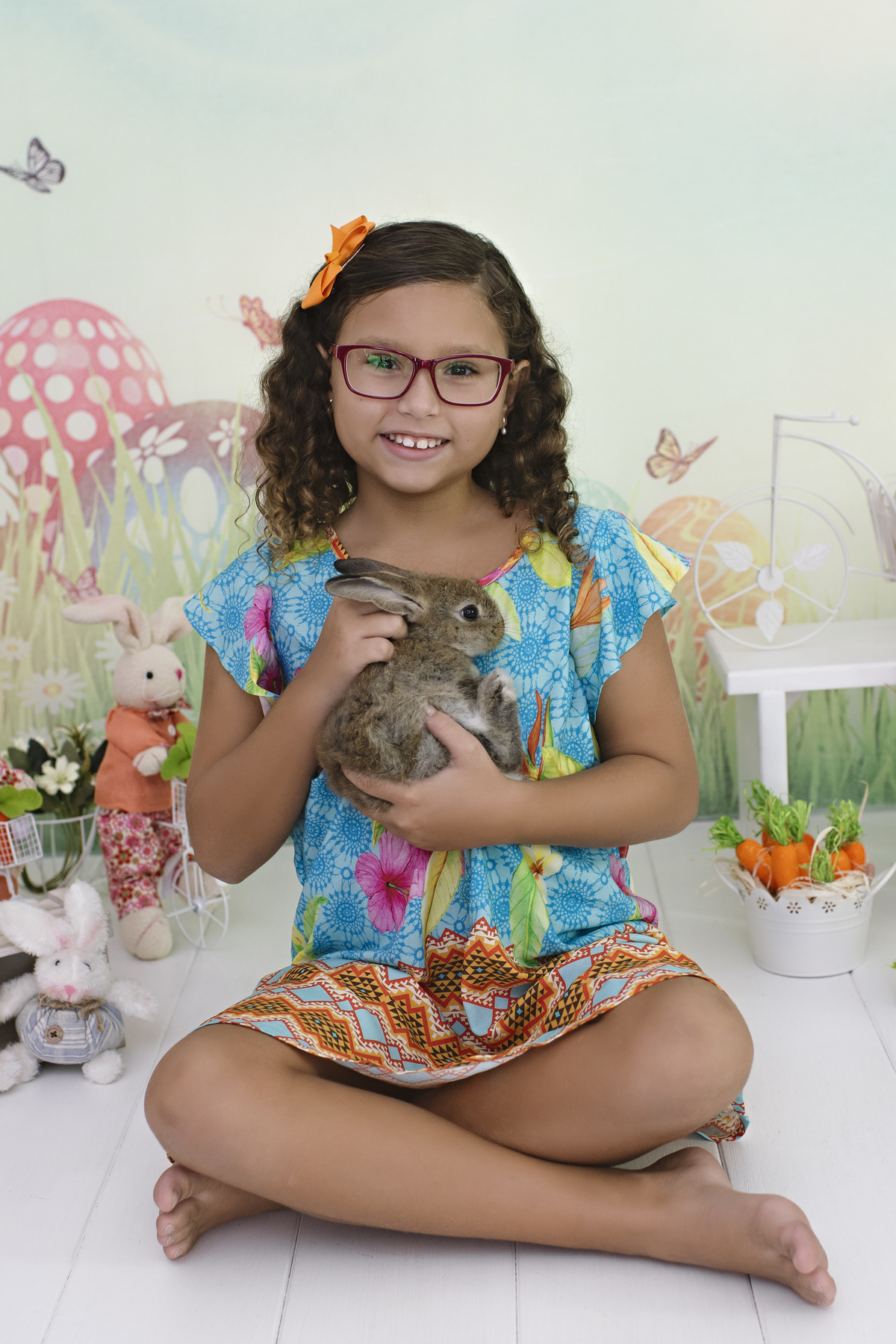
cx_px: 448
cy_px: 672
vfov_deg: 37.9
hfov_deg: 25.8
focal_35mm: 52
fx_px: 1960
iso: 400
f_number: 3.2
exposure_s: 1/125
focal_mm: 35
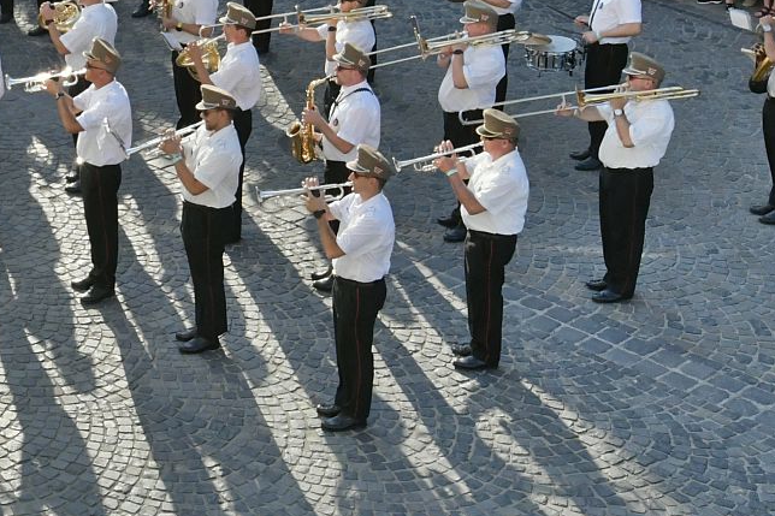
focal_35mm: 82
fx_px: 1765
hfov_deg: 23.2
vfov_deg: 16.2
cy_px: -38
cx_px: -87
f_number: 18
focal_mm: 22
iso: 5000
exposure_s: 1/1250
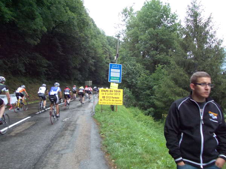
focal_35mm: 28
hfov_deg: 63.4
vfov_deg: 49.7
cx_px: 113
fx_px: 183
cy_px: 84
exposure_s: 1/160
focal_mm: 4
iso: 200
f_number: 2.7
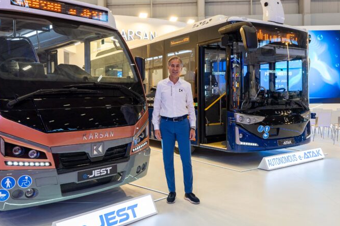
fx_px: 321
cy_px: 108
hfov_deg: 55.8
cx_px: 162
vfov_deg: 38.9
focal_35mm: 34
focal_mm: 20
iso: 400
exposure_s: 1/200
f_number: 2.8
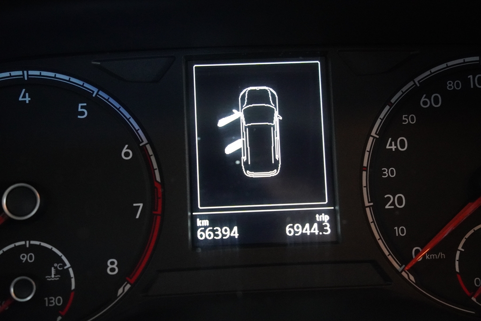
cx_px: 240
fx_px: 681
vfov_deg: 26.5
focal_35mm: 51
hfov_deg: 38.9
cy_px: 160
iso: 6400
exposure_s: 1/40
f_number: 2.8
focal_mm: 34
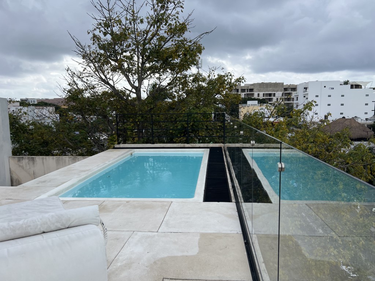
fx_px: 282
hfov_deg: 67.3
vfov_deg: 53.1
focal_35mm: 26
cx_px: 188
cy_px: 140
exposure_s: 1/2353
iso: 50
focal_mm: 5.7
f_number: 1.5
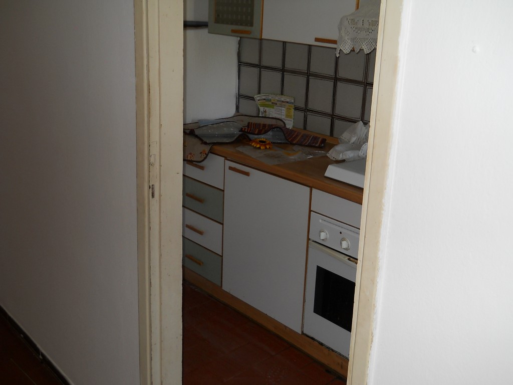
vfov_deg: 35.1
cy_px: 192
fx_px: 608
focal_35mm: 41
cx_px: 256
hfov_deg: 45.8
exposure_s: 1/30
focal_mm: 6.72
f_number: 3.1
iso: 100
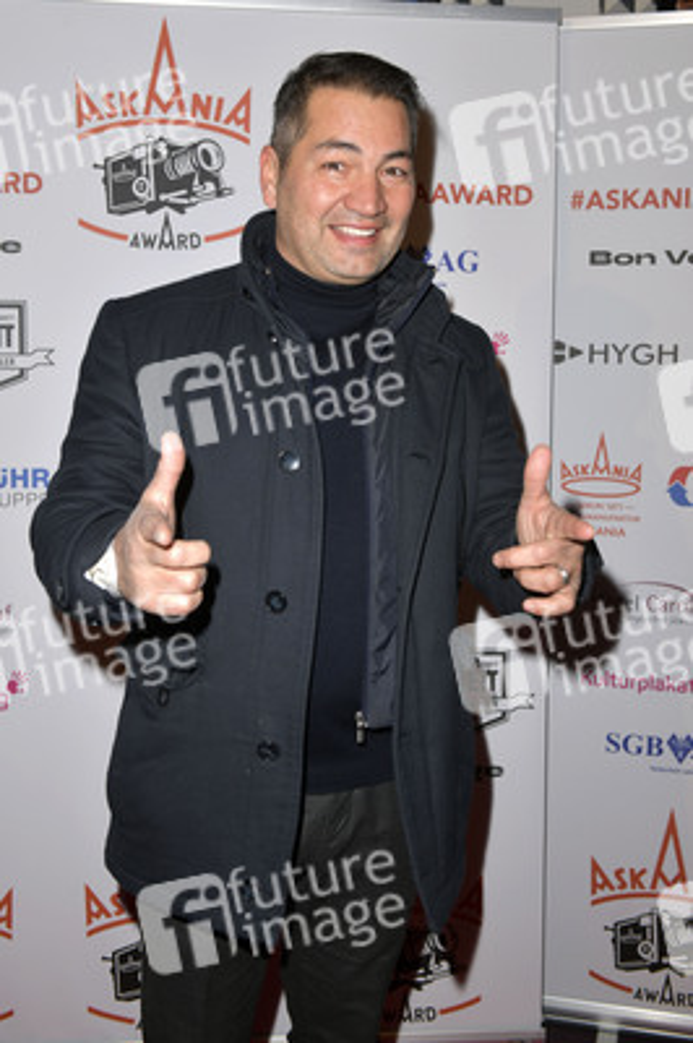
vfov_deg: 46.4
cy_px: 522
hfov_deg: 31.8
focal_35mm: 42
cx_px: 346
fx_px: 1215
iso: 125
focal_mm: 42
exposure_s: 1/160
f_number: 5.6
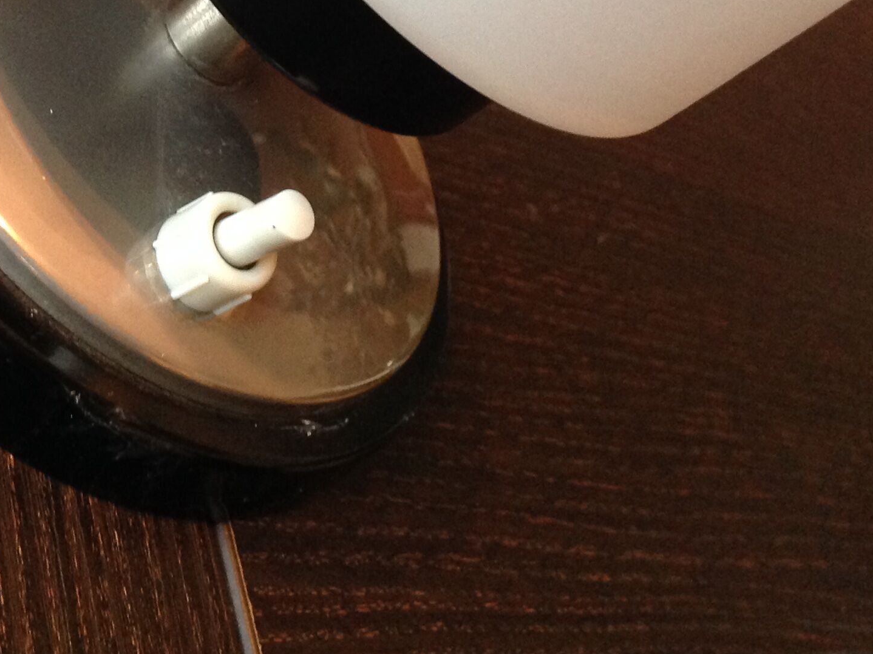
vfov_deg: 22.8
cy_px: 79
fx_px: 1589
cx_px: 188
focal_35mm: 63
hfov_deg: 30.1
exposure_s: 1/15
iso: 320
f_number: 2.4
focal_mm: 4.28
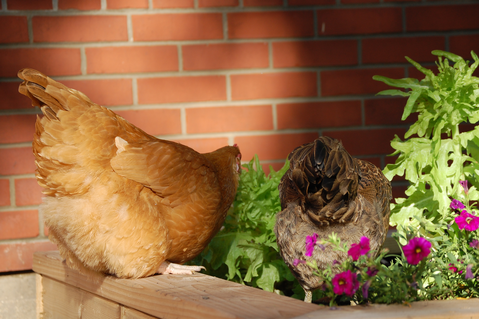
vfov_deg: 12.2
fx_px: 1496
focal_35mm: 112
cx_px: 240
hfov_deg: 18.2
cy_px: 160
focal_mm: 75
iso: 280
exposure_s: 1/500
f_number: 5.6
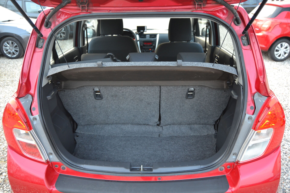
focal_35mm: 27
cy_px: 96
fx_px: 217
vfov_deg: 47.9
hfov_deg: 67.4
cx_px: 145
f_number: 3.5
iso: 450
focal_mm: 18
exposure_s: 1/60
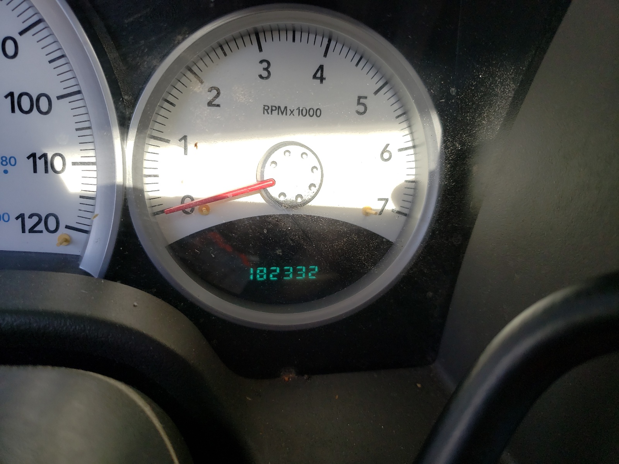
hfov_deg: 67.3
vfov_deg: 53.1
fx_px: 465
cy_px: 232
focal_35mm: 26
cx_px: 310
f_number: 1.5
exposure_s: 1/200
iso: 50
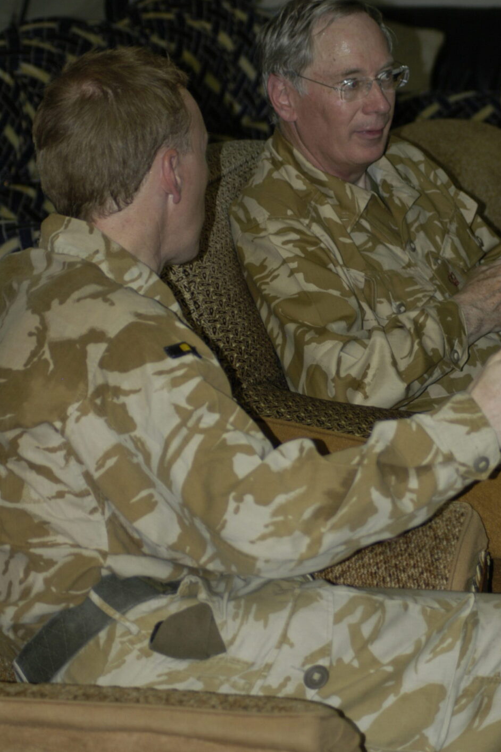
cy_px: 330
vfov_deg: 15.3
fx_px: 2797
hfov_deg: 10.2
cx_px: 302
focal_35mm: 134
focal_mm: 70
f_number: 4
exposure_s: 1/60
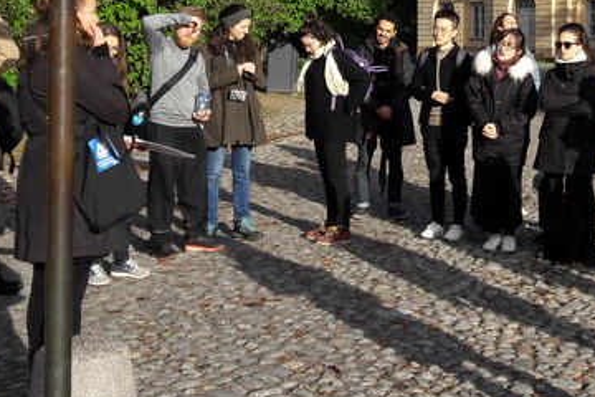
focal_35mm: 74
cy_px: 58
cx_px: 471
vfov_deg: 18.2
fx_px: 1223
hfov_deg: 26.9
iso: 40
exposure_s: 1/1127
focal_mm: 3.7
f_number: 1.9
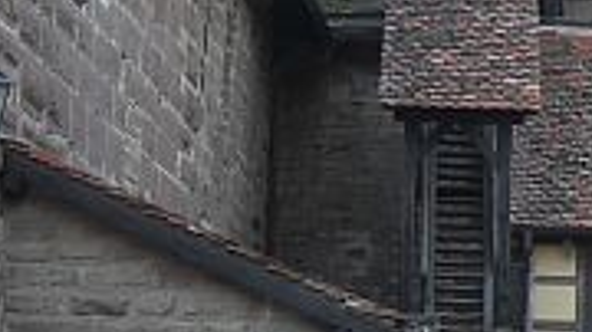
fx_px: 2840
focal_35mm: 181
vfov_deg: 6.7
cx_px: 997
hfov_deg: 11.2
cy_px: 122
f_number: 3.1
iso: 64
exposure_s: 1/31
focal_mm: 7.1
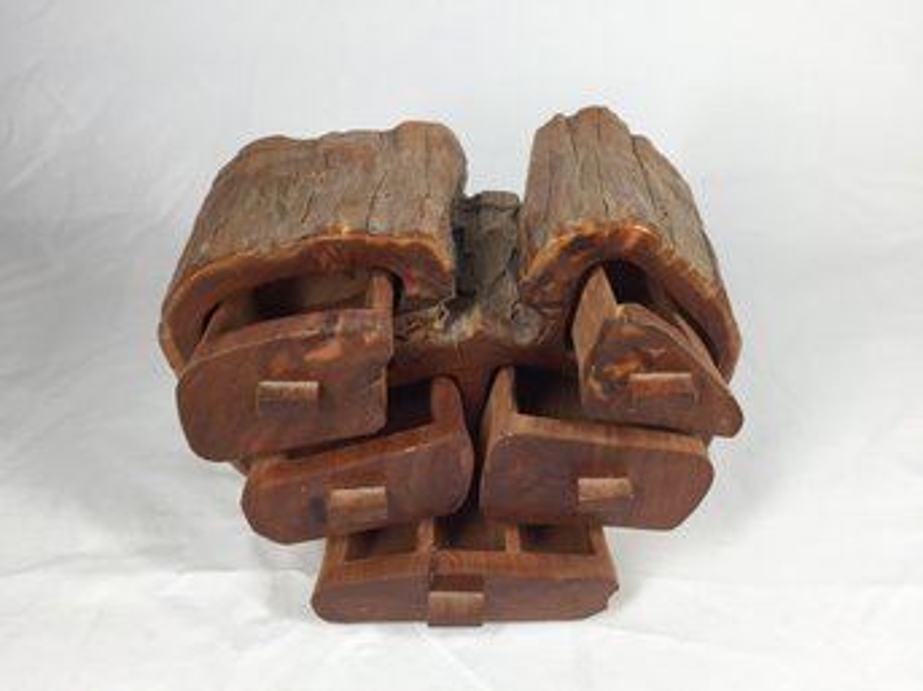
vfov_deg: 48.2
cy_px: 346
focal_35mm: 29
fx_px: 773
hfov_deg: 61.7
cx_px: 462
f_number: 2.2
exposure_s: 1/120
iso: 40
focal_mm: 4.15
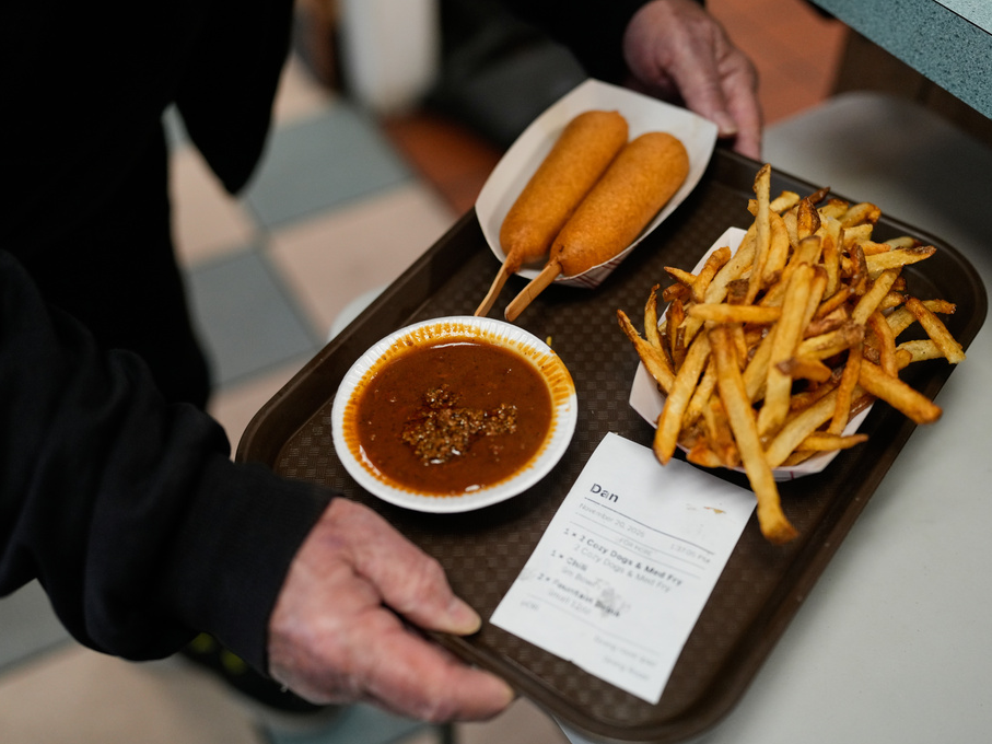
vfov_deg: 37.7
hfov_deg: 49.0
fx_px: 1089
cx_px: 478
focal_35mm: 38
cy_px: 372
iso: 1600
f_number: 1.8
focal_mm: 35
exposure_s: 1/640
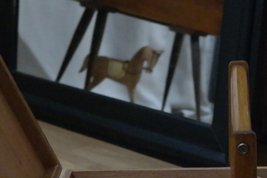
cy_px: 244
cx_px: 251
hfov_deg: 19.2
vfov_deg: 12.7
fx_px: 771
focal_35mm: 104
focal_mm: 24
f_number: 4
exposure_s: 1/30
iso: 3200
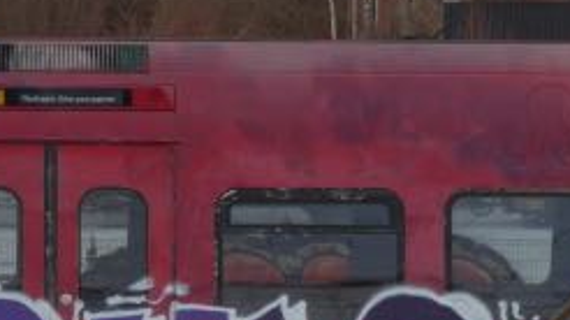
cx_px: 104
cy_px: 419
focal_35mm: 224
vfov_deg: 5.4
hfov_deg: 9.6
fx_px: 3383
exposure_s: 1/80
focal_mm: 21.6
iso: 200
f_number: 4.9
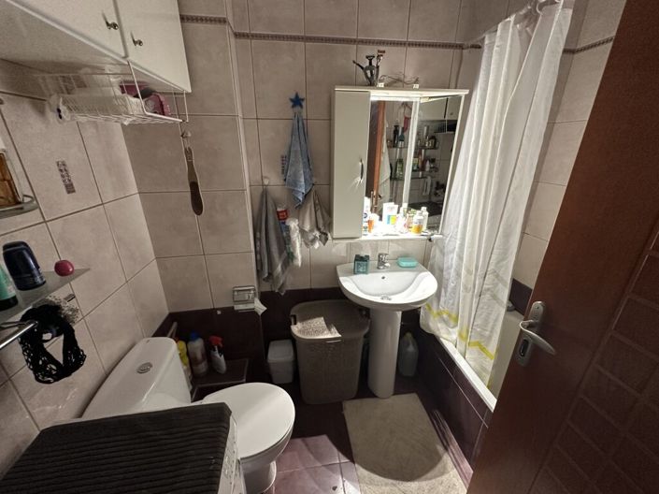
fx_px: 266
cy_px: 247
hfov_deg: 102.1
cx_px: 330
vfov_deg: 85.6
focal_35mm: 14
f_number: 2.2
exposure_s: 1/50
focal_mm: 2.22
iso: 250
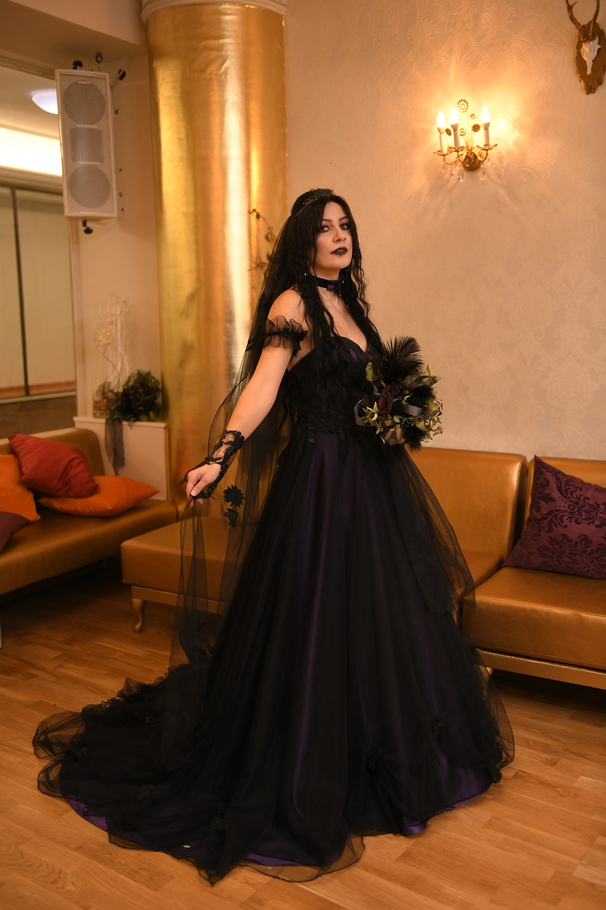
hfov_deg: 36.9
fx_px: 909
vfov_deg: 53.1
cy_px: 455
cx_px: 303
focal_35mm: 36
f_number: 2.8
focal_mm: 36
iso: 1000
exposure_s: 1/250
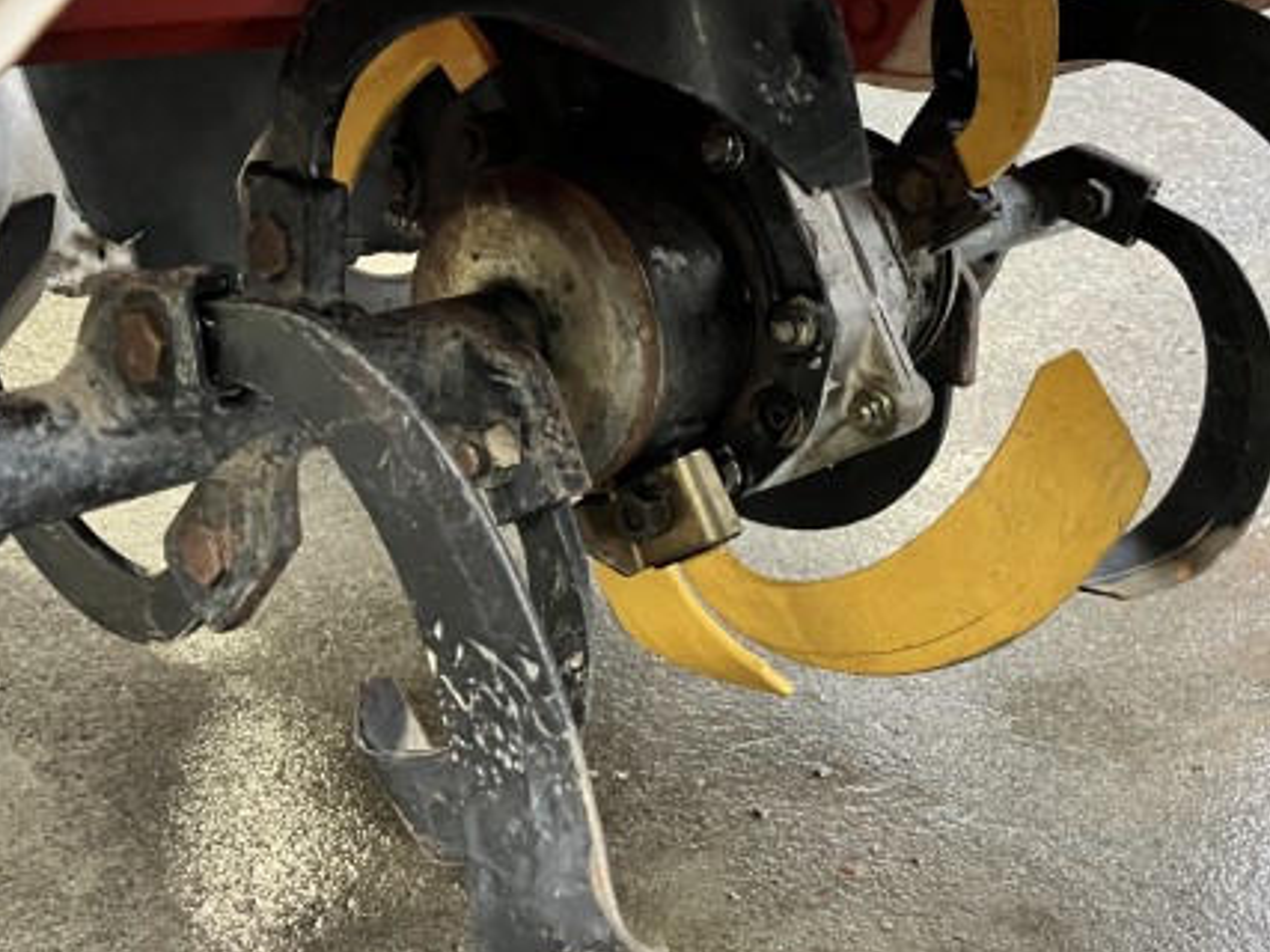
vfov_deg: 33.9
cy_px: 298
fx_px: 1540
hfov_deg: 44.8
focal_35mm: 42
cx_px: 678
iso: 400
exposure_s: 1/33
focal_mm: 3.99
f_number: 1.8
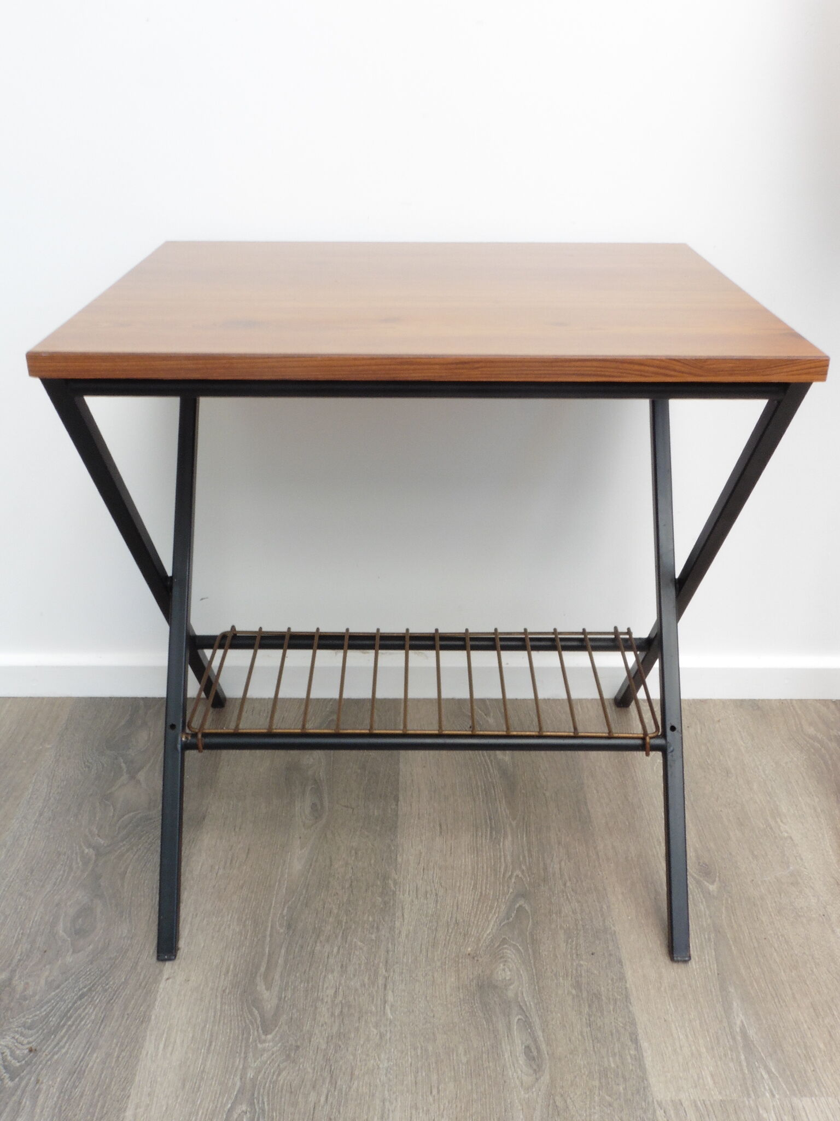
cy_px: 560
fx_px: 971
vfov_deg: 60.0
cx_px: 420
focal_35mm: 30
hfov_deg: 46.8
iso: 100
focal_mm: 5.4
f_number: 8
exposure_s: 1/13
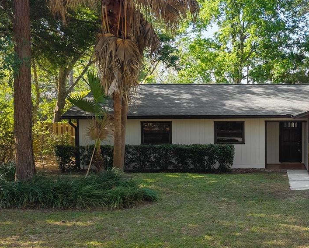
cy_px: 125
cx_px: 281
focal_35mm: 53
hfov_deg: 33.4
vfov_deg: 28.6
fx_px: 485
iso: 230
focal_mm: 8.67
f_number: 1.8
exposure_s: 1/1250
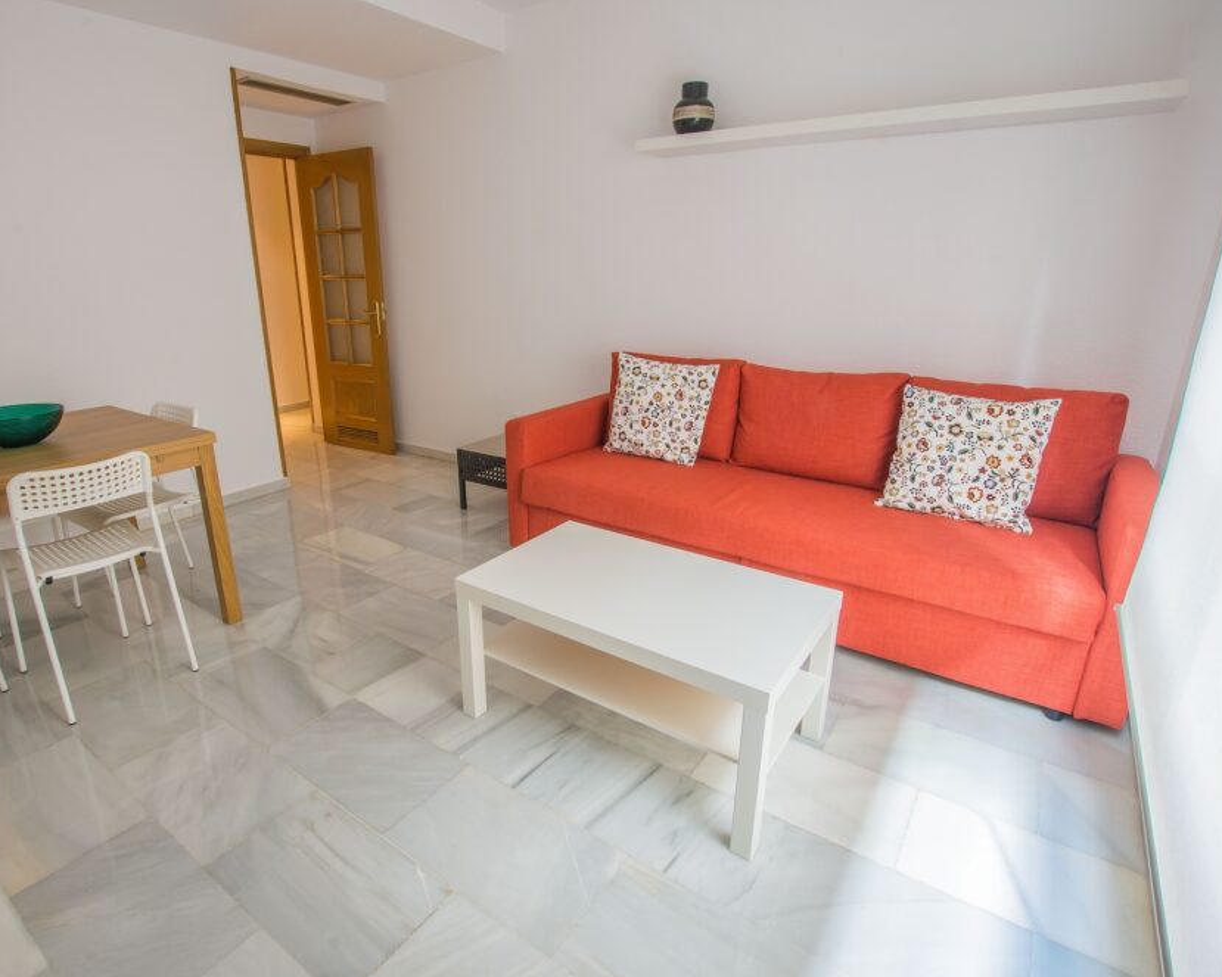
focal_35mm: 30
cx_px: 554
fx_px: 1070
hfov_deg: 59.4
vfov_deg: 49.1
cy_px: 478
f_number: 11
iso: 200
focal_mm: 17
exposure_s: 1
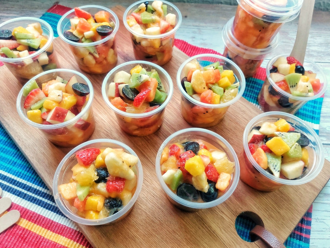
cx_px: 165
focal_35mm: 24
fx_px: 229
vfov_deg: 56.8
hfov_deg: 71.6
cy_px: 124
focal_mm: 5.23
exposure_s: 1/60.2
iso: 100
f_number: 1.8
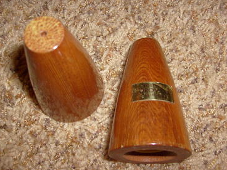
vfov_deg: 37.7
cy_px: 89
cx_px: 114
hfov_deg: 49.0
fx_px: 249
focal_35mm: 38
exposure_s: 1/45
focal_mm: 5.8
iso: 100
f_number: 2.8
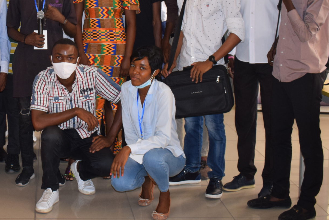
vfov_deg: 19.1
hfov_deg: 27.8
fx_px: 640
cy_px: 26
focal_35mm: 70
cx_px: 33
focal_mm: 22
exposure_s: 1/100
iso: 800
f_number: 5
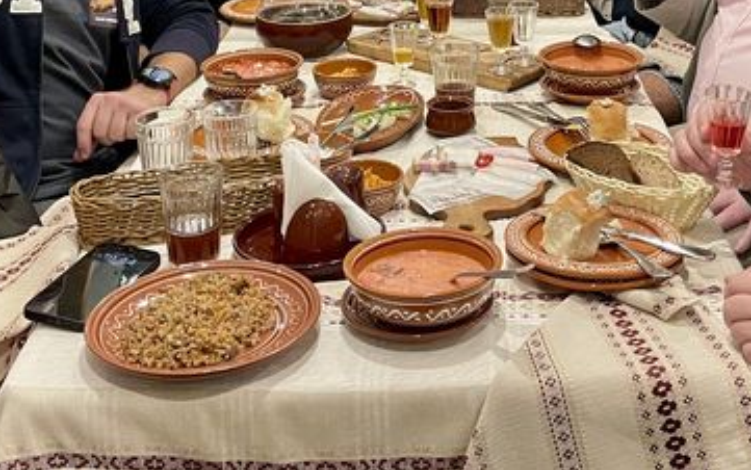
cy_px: -146
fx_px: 1249
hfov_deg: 33.3
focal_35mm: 61
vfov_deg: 19.6
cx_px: 470
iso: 250
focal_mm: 4.2
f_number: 1.6
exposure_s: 1/50
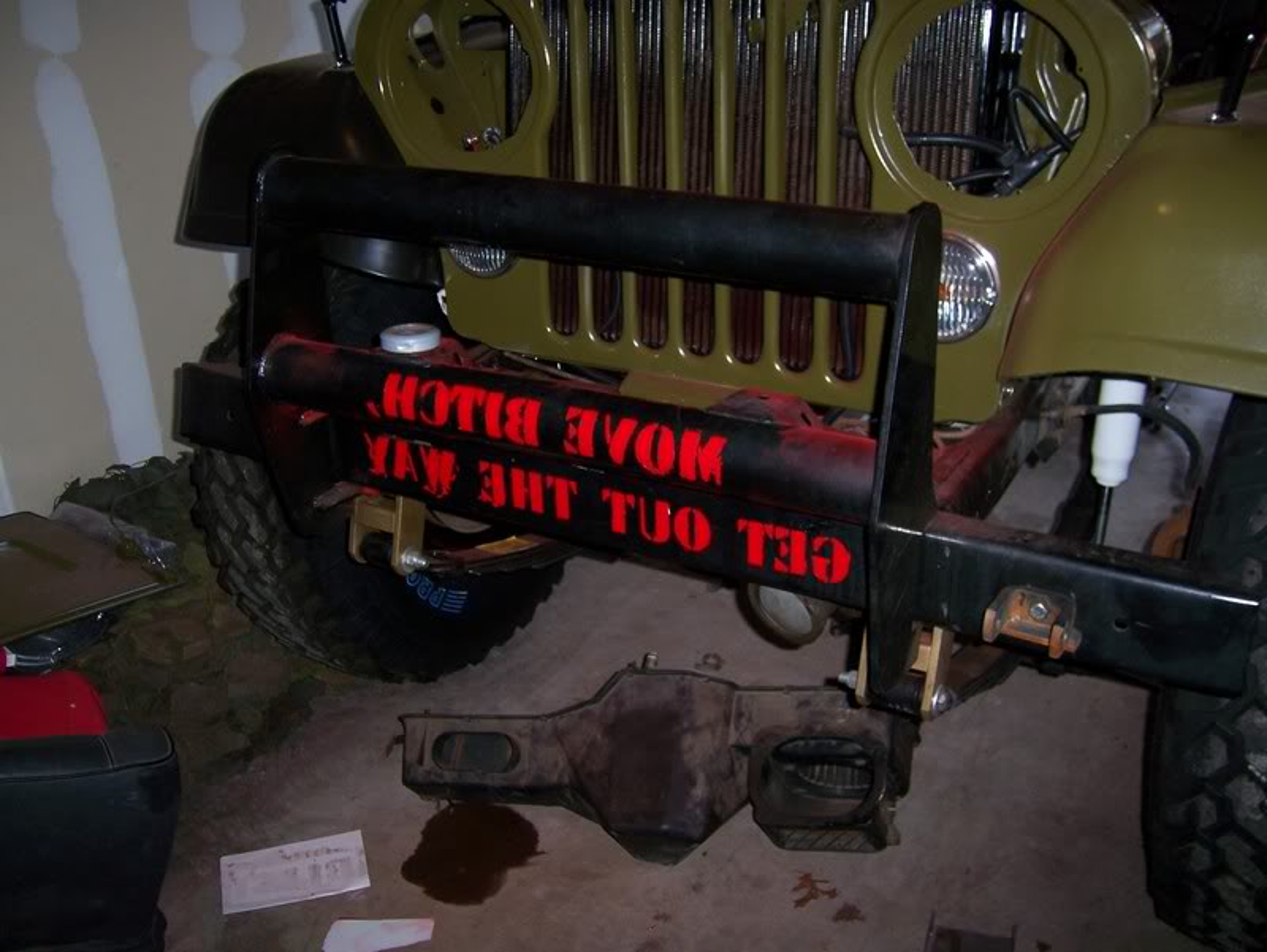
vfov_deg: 39.7
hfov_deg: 51.3
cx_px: 634
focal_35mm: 36
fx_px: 1318
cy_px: 476
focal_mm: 6
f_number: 2.8
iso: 100
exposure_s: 1/60
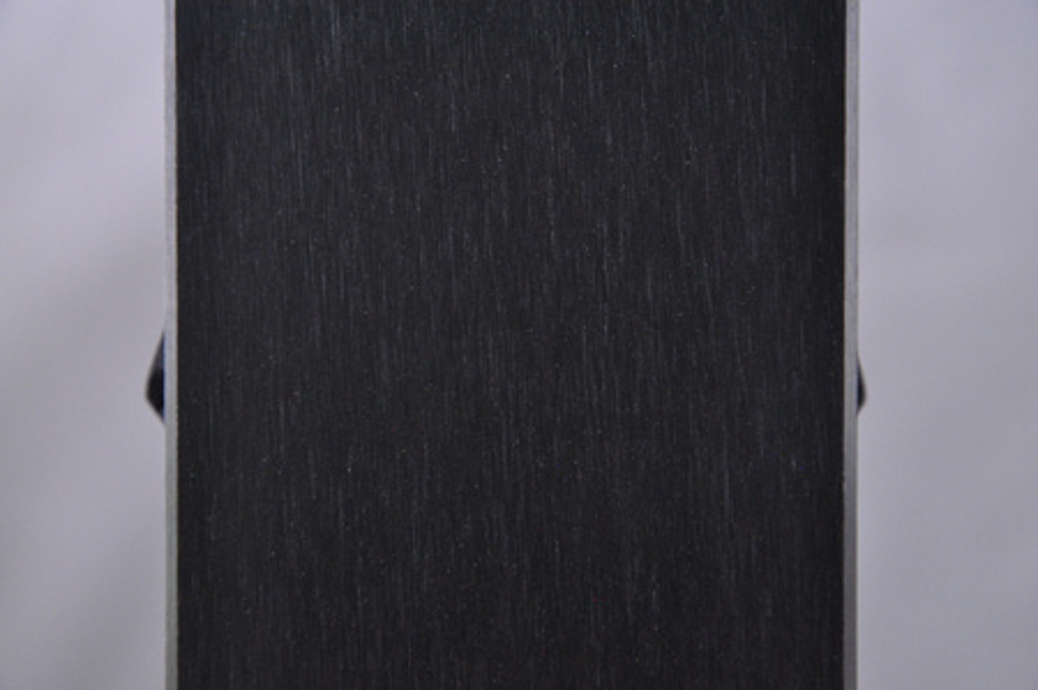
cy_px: 345
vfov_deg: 8.7
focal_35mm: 158
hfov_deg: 13.1
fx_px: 4536
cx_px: 519
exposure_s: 1/125
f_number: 9.5
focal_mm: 105
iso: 3200
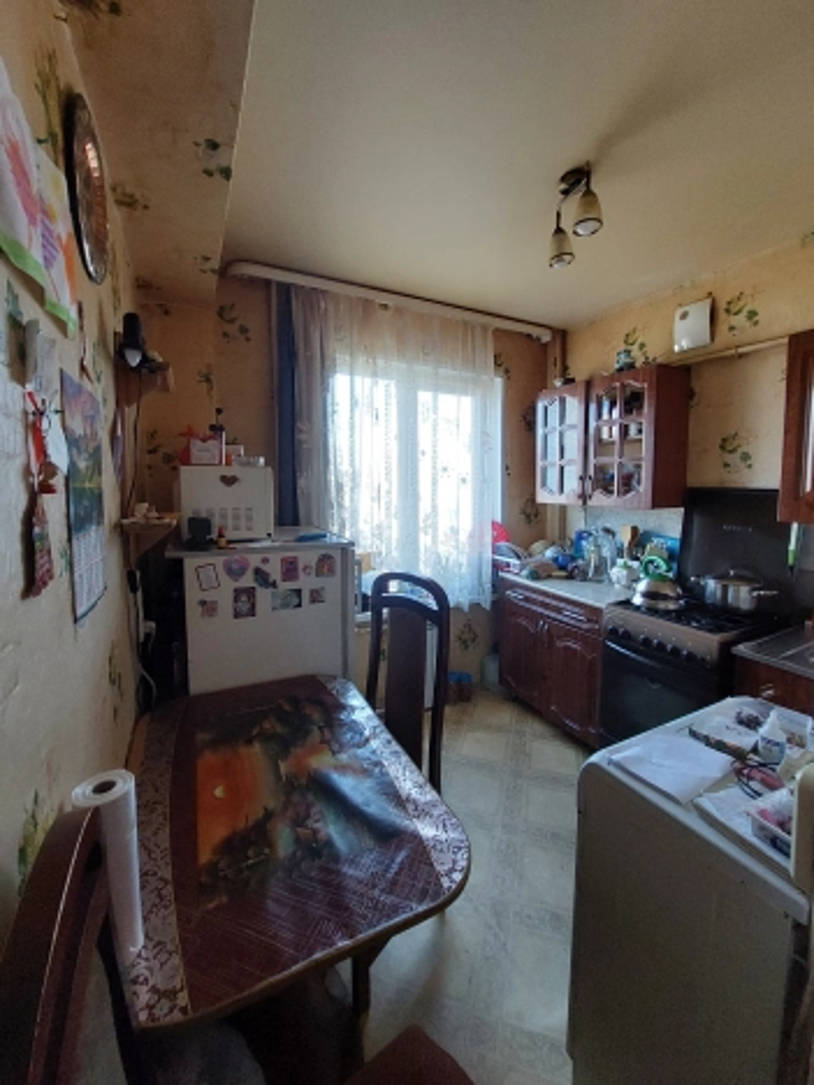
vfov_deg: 106.2
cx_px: 407
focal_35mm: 13
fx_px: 408
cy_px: 542
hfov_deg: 89.9
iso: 125
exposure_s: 1/50
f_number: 2.2
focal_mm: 1.74
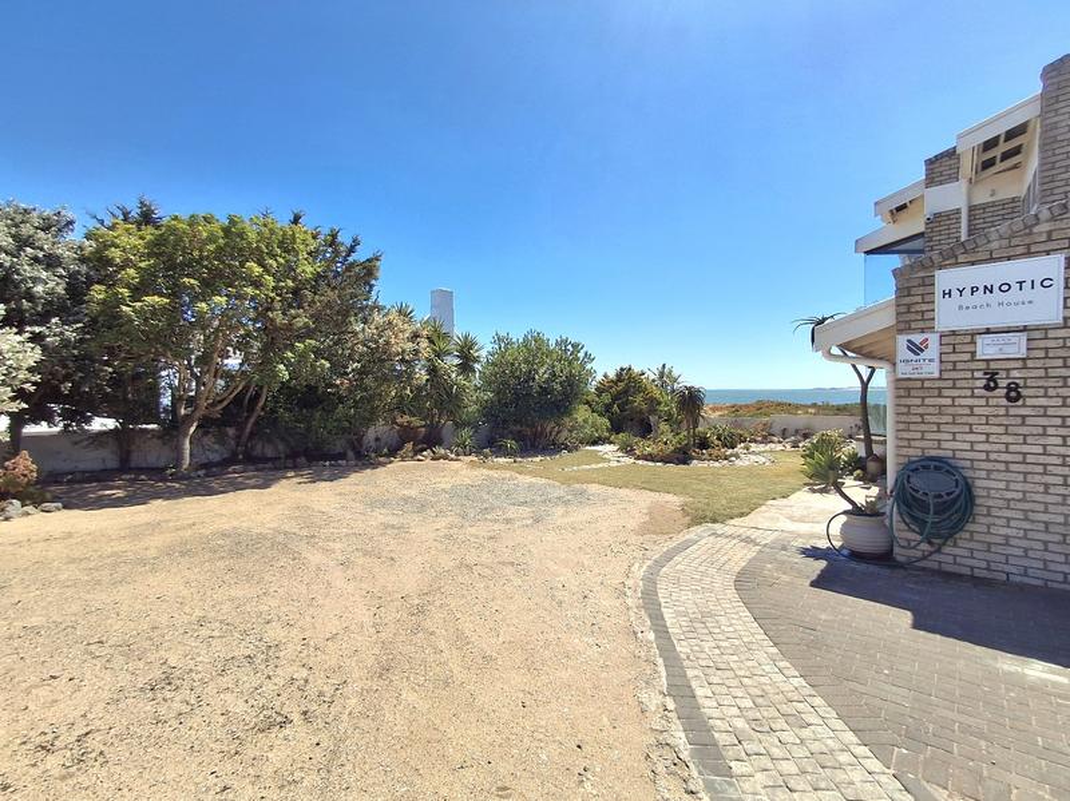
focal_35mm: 16
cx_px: 535
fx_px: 494
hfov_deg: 94.5
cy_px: 400
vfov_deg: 78.0
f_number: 2.2
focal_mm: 1.64
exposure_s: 1/2500
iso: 40
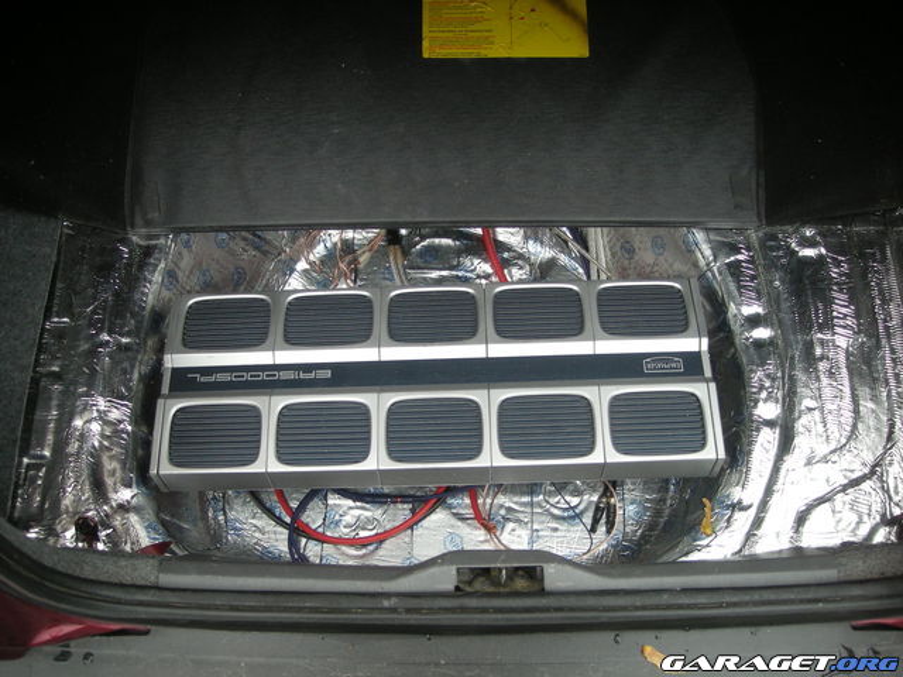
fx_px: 913
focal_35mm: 35
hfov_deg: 52.6
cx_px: 452
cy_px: 338
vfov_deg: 40.7
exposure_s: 1/61.3
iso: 120
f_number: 2.8
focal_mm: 5.7
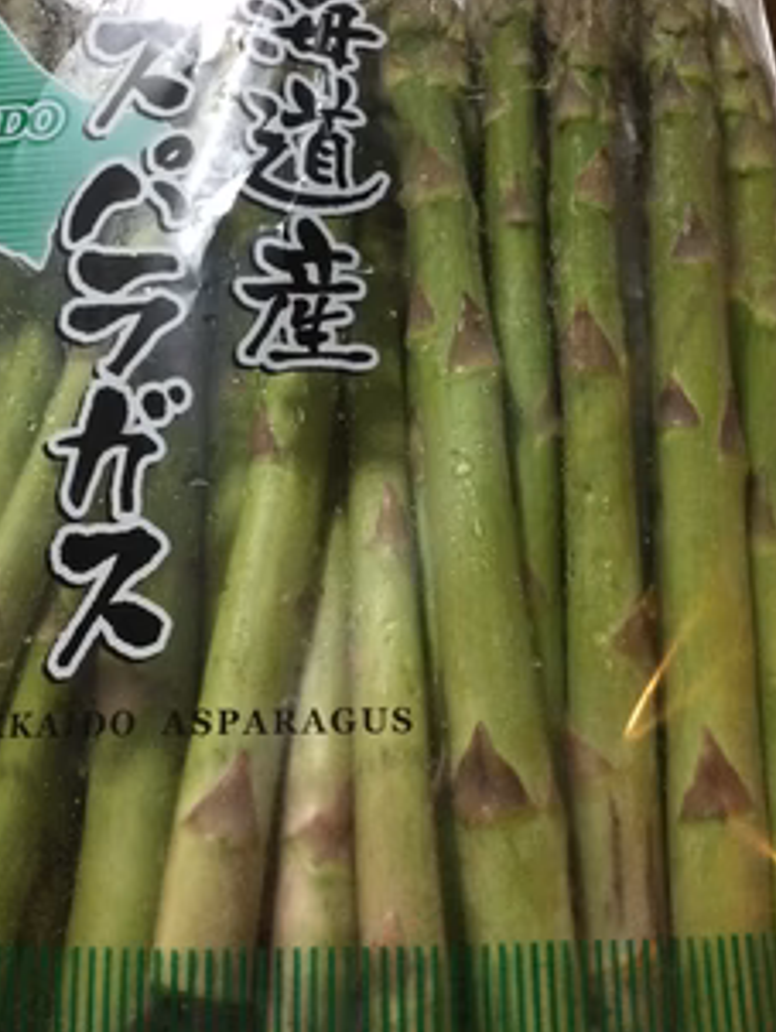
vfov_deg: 45.4
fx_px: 1224
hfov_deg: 35.2
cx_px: 349
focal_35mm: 41
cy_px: 393
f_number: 2.4
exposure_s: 1/30
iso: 160
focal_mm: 3.3
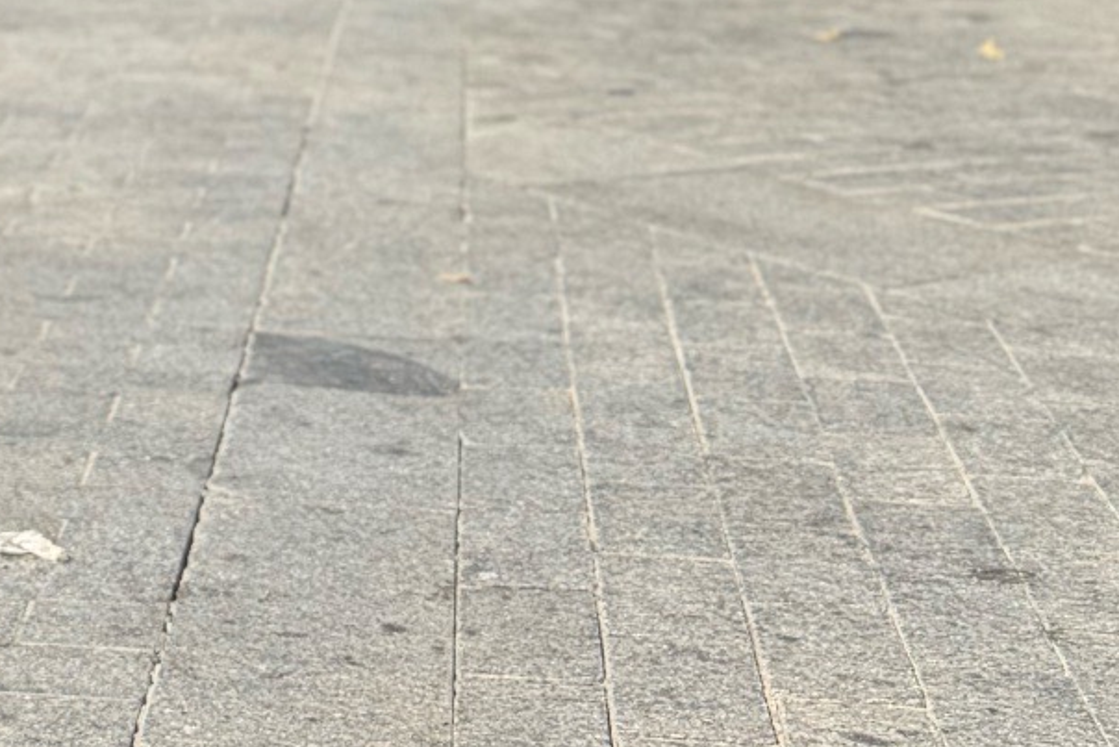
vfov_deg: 12.2
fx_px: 3140
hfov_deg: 18.6
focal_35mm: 101
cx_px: -371
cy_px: -665
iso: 80
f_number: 1.78
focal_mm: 6.76
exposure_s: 1/4167
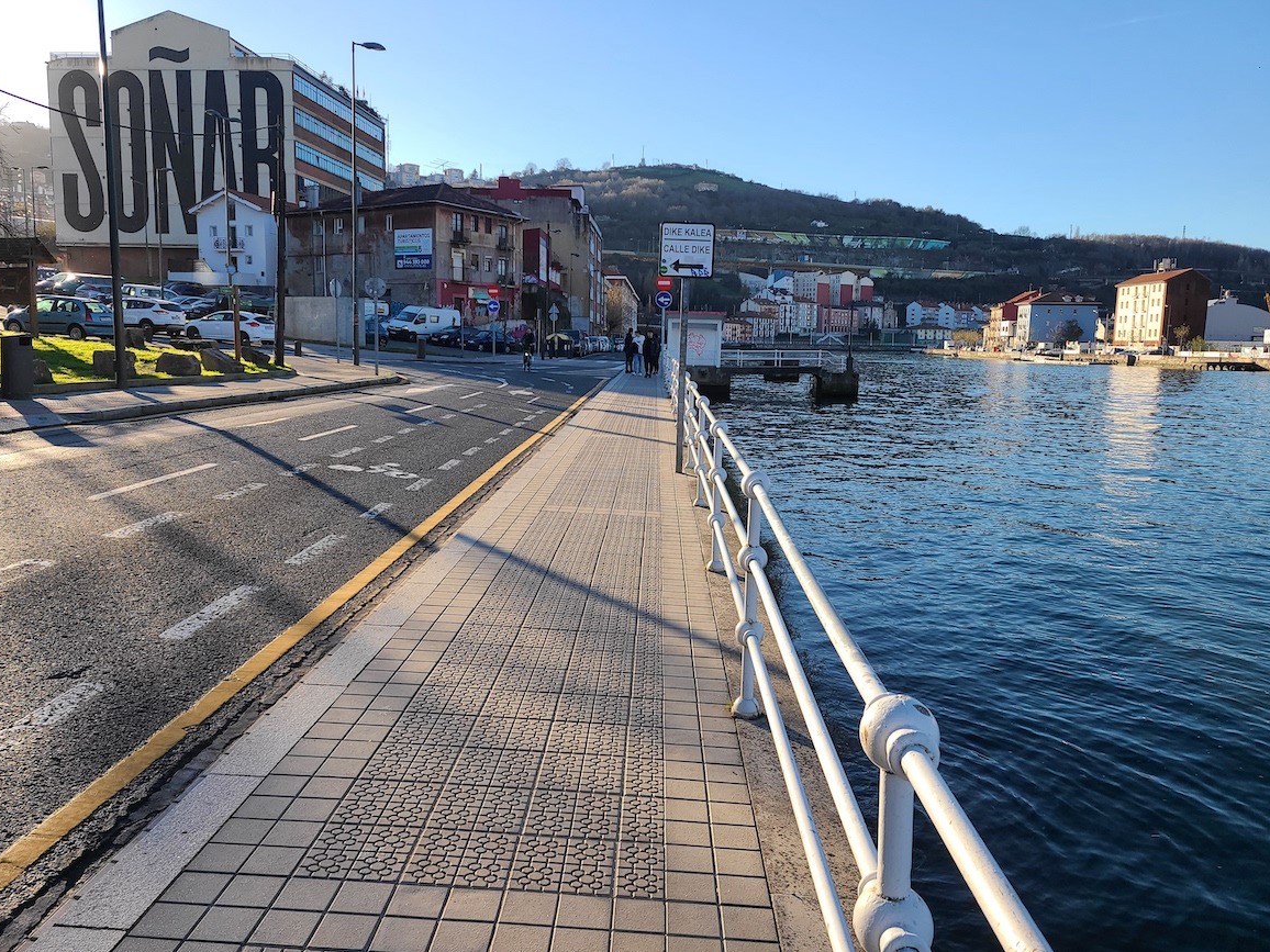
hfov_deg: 65.3
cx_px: 631
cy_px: 459
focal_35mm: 27
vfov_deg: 51.3
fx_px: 991
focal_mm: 5.4
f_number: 1.8
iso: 40
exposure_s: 1/1163
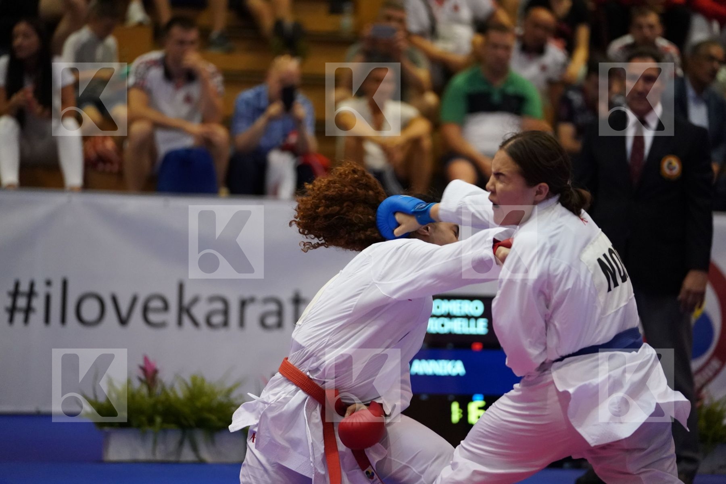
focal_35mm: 165
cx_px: 363
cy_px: 242
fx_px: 3327
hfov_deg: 12.5
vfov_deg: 8.3
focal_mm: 165
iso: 6400
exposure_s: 1/800
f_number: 2.8
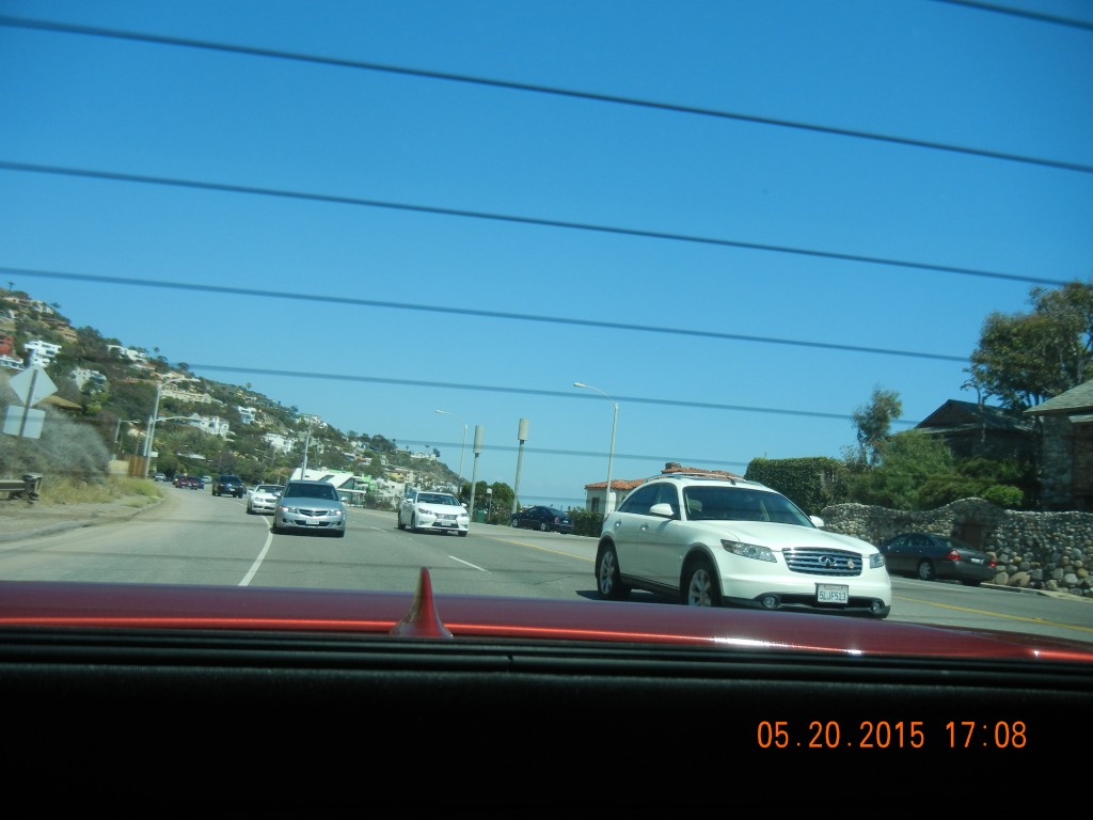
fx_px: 947
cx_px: 546
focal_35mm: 30
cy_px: 410
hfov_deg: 60.0
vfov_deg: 46.8
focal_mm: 5.4
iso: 160
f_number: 7
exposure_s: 1/304
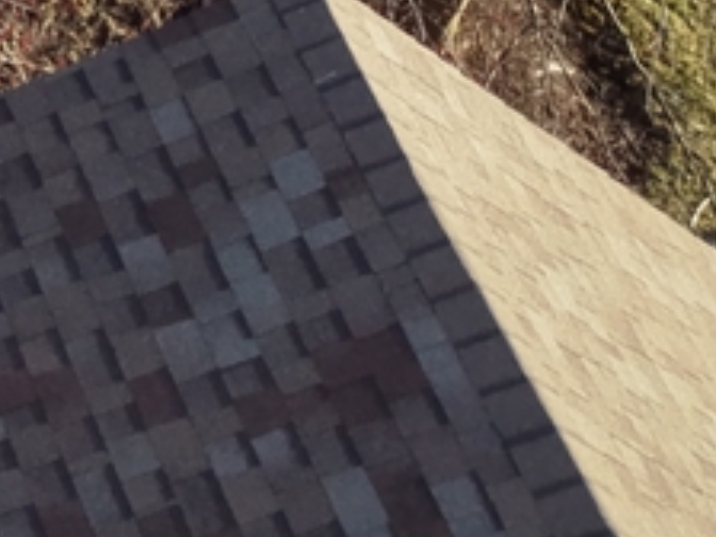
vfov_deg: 8.4
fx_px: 3185
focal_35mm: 154
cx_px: -1410
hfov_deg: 9.8
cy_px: -956
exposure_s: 1/60
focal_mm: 8.67
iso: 400
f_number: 1.8
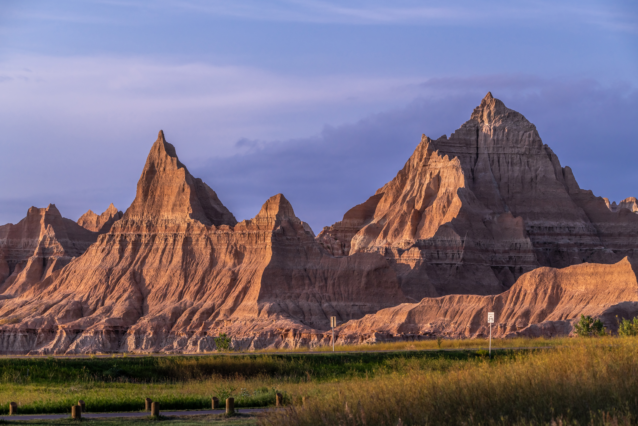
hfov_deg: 13.7
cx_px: 319
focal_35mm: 150
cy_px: 213
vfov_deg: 9.1
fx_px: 2658
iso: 100
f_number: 9
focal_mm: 150
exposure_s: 1/500
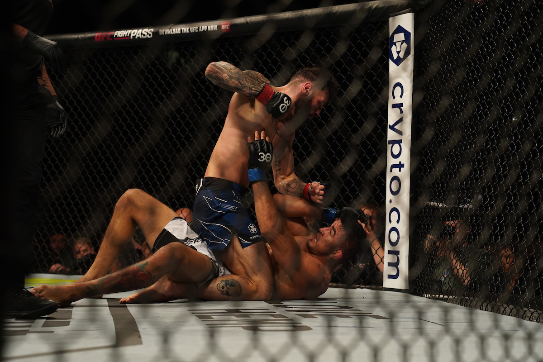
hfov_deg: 25.1
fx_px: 1222
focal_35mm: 81
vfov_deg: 16.9
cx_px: 272
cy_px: 181
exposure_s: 1/1250
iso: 3200
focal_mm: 81
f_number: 4
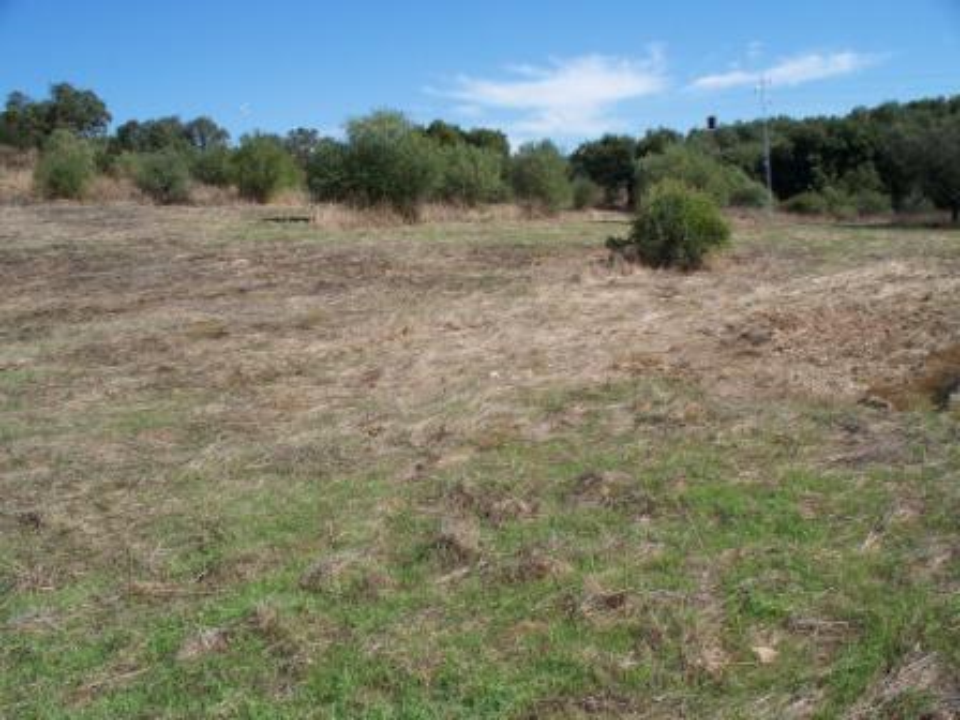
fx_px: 998
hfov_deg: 51.4
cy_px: 360
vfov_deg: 39.7
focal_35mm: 36
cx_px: 480
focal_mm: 7.54
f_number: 5
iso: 64
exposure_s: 1/400
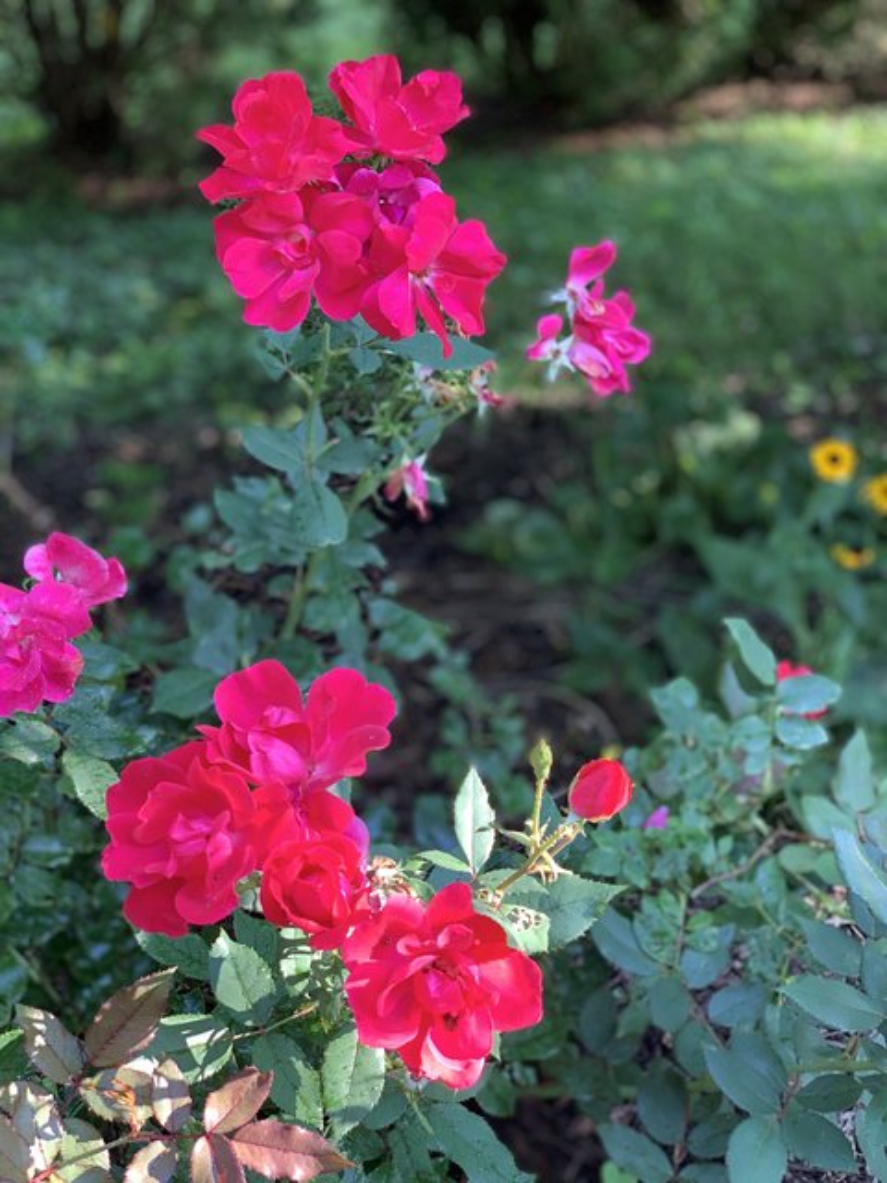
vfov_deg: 36.8
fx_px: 1777
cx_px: 444
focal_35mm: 52
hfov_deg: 28.0
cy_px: 592
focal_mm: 6
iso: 125
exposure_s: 1/85
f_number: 2.4
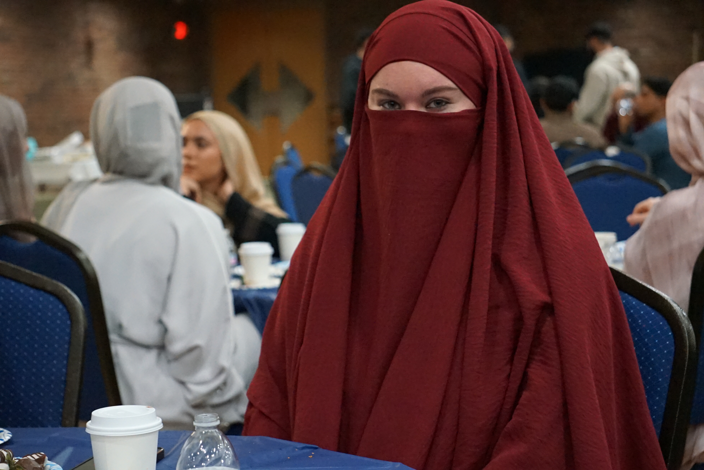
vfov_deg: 16.7
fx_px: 1603
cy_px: 235
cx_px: 352
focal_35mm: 82
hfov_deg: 24.8
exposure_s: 1/125
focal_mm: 55
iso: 6400
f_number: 4.5
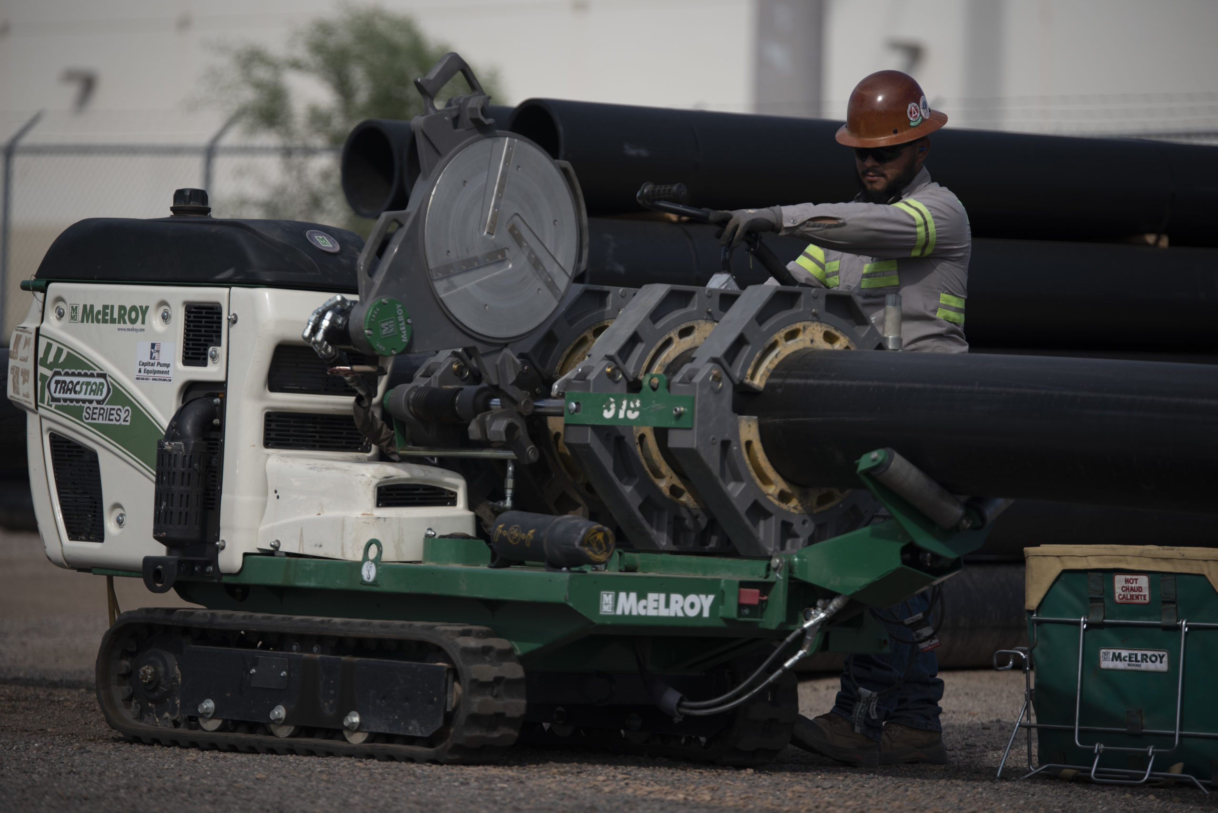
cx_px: 609
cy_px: 406
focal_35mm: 180
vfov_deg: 7.6
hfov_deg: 11.4
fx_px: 6092
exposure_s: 1/2500
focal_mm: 180
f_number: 2.8
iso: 100
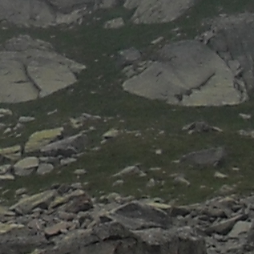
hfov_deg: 5.1
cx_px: -617
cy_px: -152
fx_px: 2648
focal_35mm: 319
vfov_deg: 5.4
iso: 64
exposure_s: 1/804
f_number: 2.8
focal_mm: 5.7
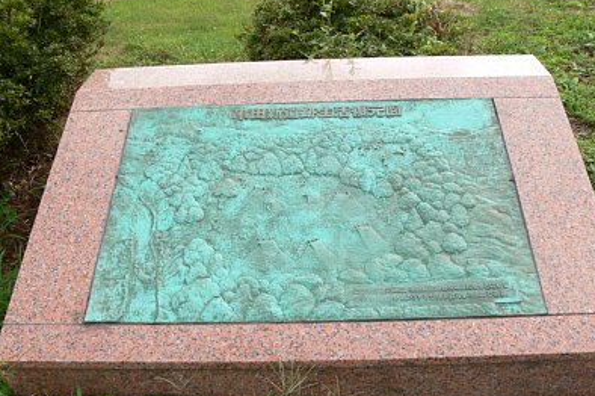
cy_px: 204
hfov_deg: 51.9
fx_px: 611
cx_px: 301
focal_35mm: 37
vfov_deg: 35.9
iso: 80
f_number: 5.6
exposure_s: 1/160
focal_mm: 7.4
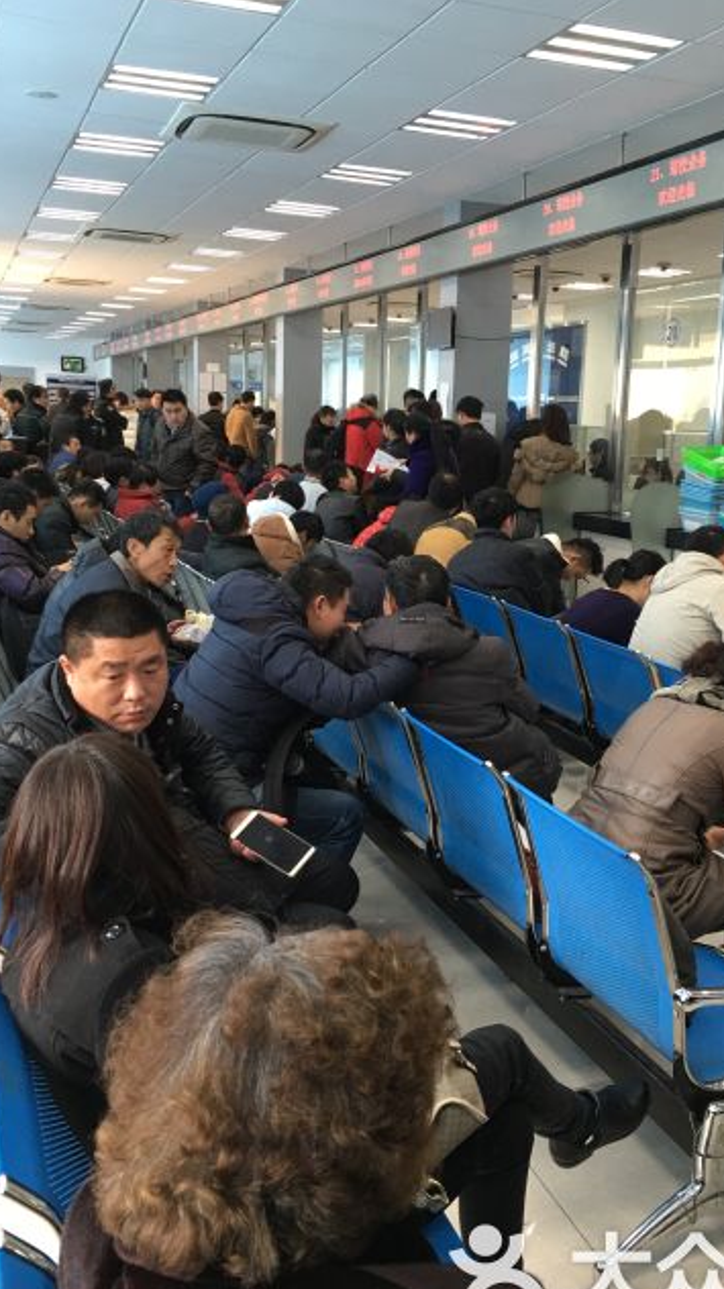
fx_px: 1196
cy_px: 665
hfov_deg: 33.6
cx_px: 425
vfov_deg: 56.6
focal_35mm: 35
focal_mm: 4.15
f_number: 2.2
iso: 40
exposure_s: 1/17
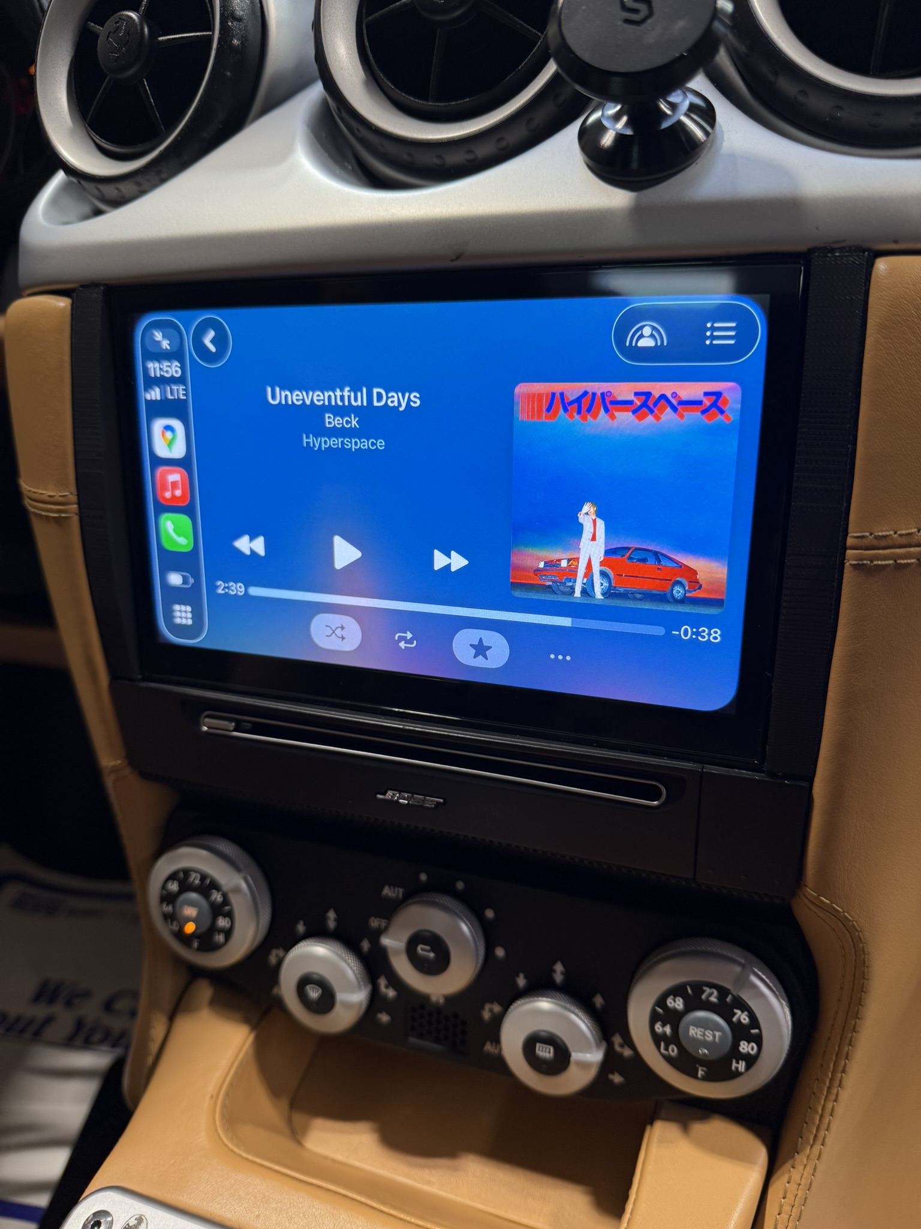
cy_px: 614
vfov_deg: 71.6
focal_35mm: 24
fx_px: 851
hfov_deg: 56.8
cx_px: 460
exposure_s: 1/121
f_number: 1.78
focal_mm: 6.76
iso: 100
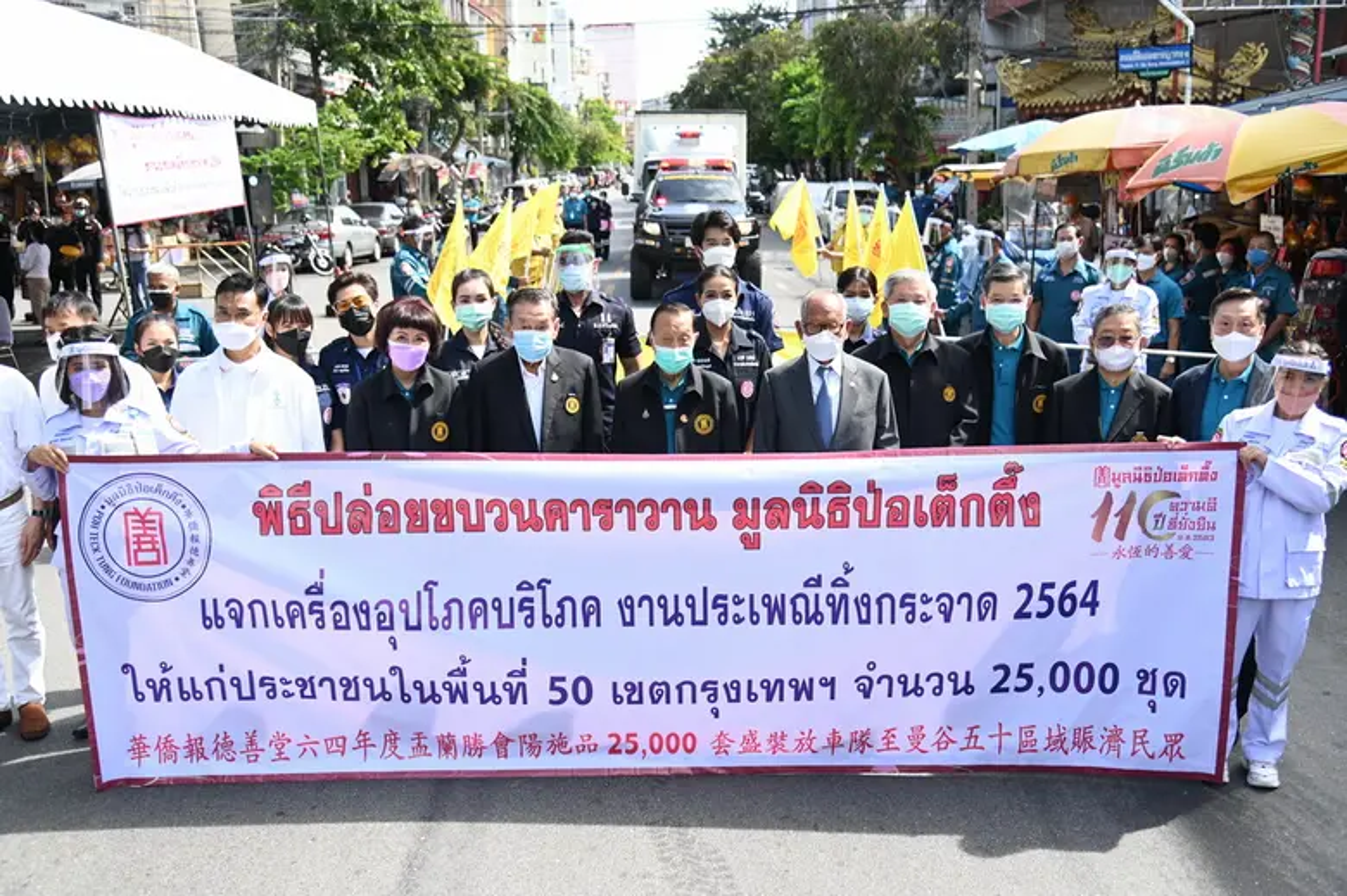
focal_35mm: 35
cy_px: 448
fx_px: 1309
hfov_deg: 54.5
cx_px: 674
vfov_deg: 37.8
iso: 200
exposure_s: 1/400
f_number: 4
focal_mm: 35
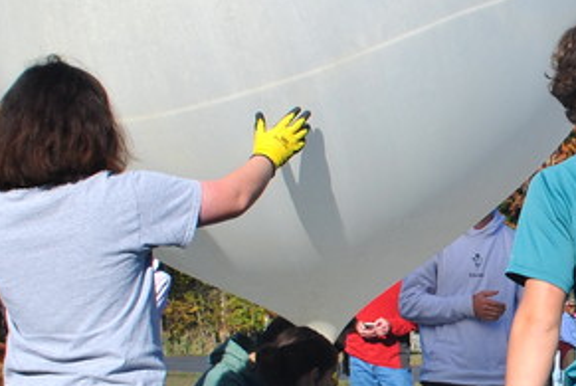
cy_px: 290
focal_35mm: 116
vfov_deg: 11.8
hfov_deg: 16.7
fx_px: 1859
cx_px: 720
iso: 125
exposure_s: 1/250
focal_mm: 22
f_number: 10
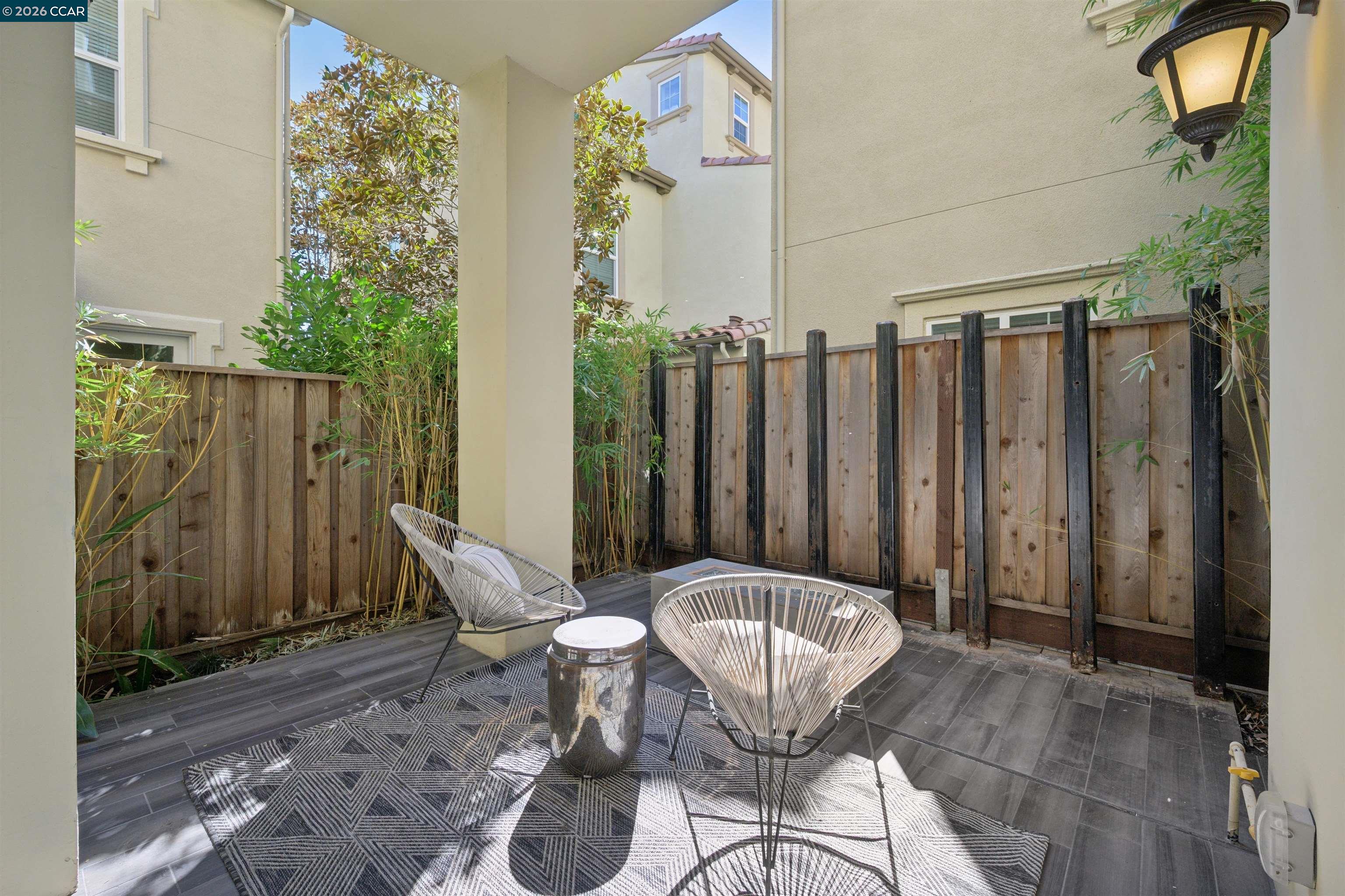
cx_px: 672
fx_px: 579
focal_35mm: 16
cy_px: 448
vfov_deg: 75.5
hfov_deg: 98.5
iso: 400
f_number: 9
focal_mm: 15.5
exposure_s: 1/160
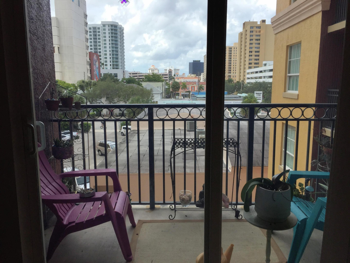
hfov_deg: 61.7
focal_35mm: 29
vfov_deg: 48.2
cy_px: 132
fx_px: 293
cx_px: 175
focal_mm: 4.15
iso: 32
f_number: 2.2
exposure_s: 1/879
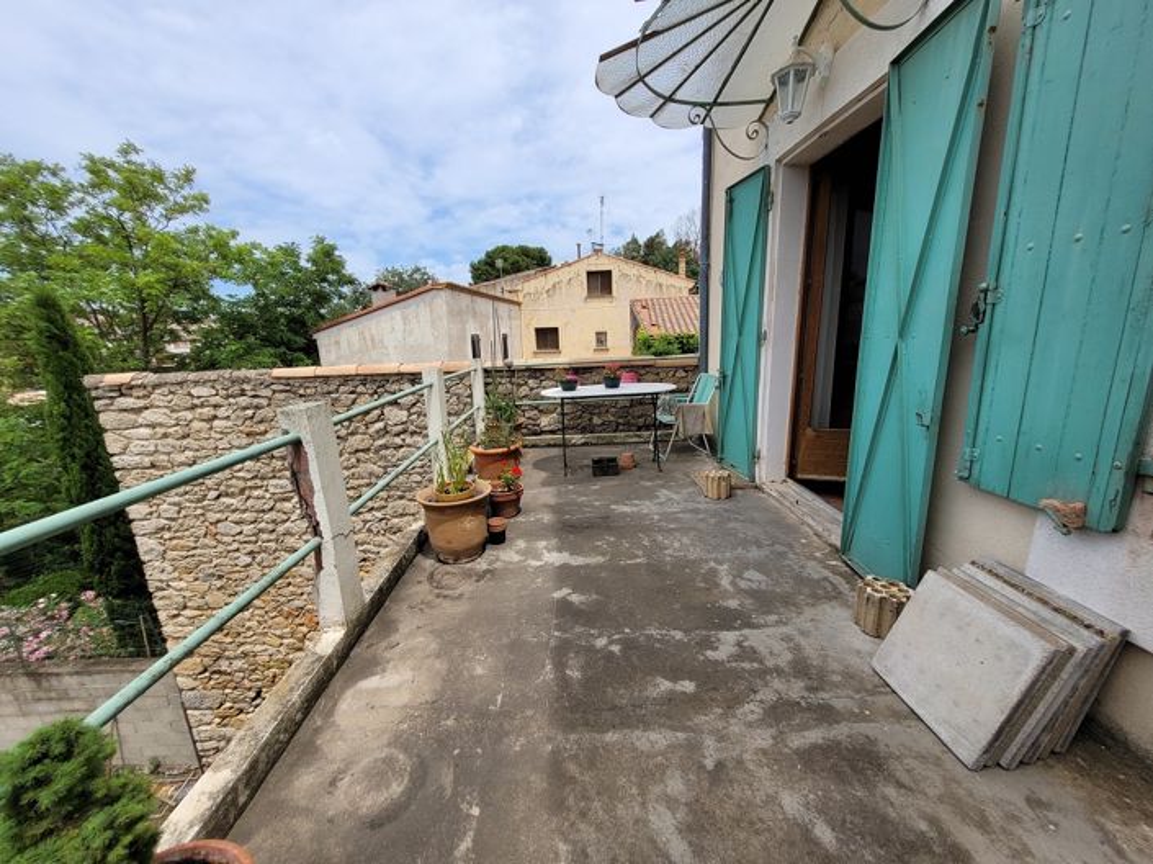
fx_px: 433
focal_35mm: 13
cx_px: 576
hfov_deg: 106.2
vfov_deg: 89.9
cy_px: 432
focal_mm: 1.74
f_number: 2.2
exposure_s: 1/1418
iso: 40
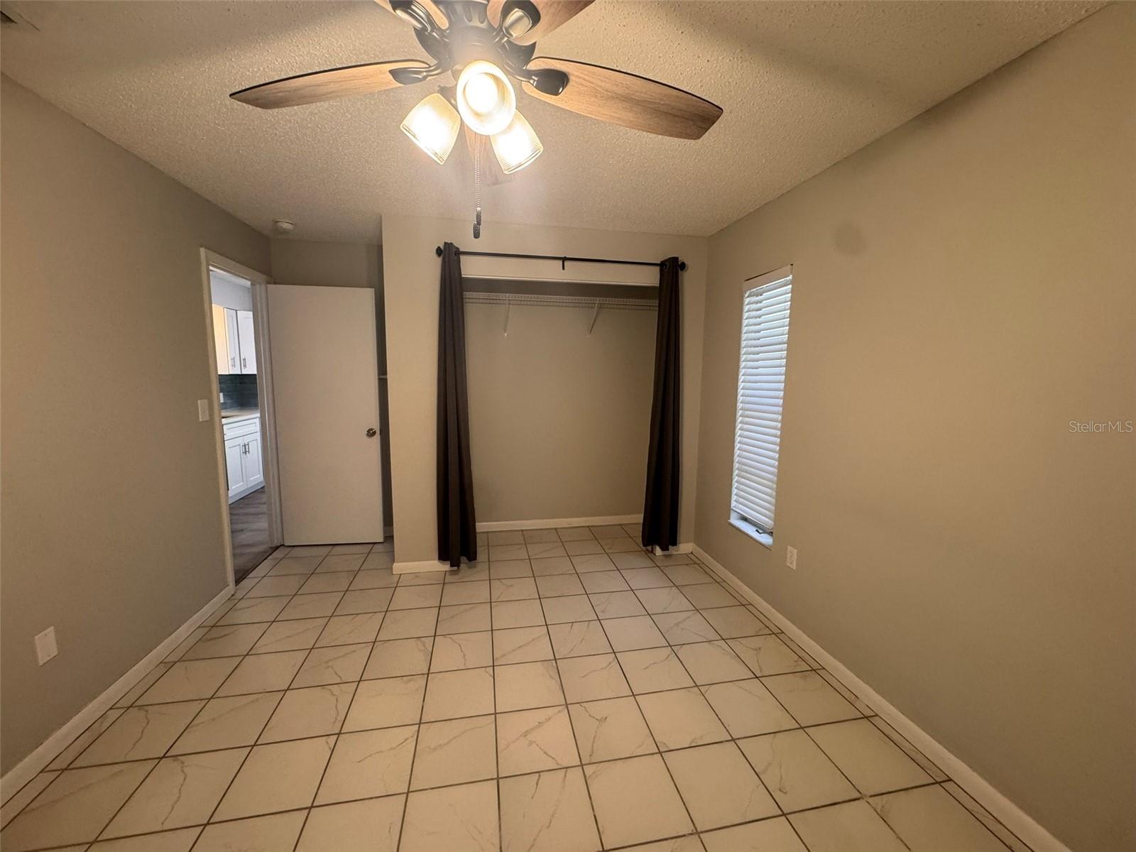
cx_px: 568
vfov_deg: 85.7
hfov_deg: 102.1
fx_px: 459
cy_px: 426
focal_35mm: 14
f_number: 2.2
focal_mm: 2.22
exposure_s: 1/60
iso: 200
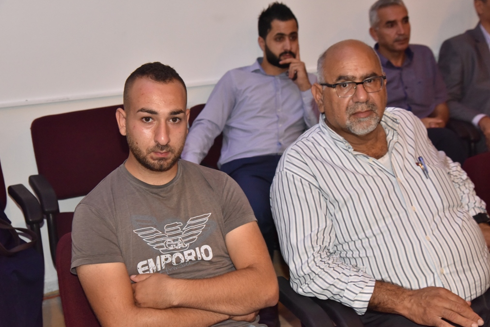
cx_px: 241
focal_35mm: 53
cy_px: 163
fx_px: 721
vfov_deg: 25.5
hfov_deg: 37.5
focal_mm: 52
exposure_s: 1/60
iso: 3200
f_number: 7.1
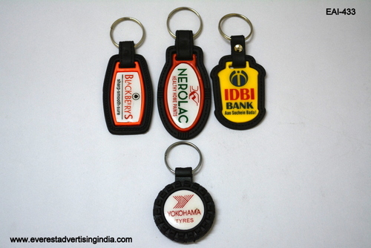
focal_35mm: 63
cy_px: 124
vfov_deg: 21.6
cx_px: 186
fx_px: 650
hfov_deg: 31.9
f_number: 5.3
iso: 800
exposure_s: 1/40
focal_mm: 42
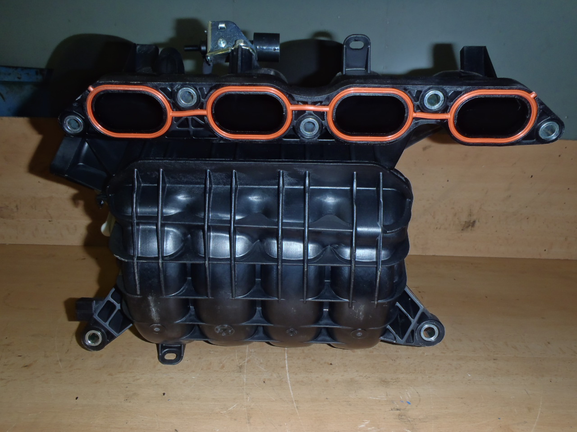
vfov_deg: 49.7
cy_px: 216
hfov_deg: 63.4
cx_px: 288
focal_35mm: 28
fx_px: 467
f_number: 3.9
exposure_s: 1/30
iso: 100
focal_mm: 5
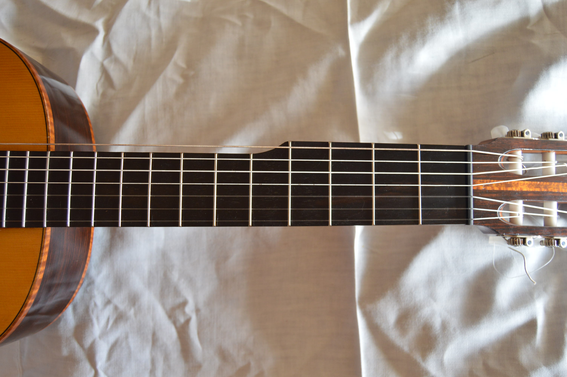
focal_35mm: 30
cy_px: 188
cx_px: 284
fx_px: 472
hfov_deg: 62.0
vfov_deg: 43.5
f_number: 4.5
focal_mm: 20
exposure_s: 1/40
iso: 400
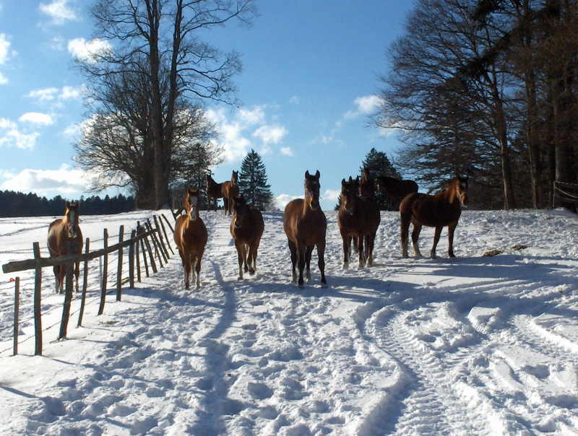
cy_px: 218
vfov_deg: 38.8
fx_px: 619
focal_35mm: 37
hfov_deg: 50.0
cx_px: 289
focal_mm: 6.11
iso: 100
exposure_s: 1/1515
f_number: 6.5
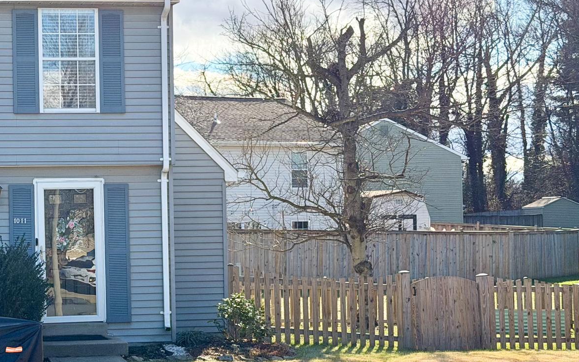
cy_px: 202
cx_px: 102
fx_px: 1404
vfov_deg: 14.7
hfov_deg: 22.9
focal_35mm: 89
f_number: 1.78
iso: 100
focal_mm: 6.76
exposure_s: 1/4587
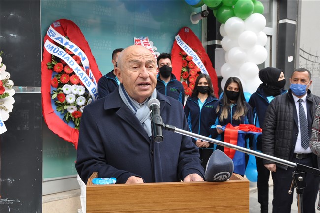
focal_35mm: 39
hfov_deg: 49.6
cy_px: 106
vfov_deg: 34.1
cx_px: 160
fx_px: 346
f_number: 8
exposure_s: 1/60
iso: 200
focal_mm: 26
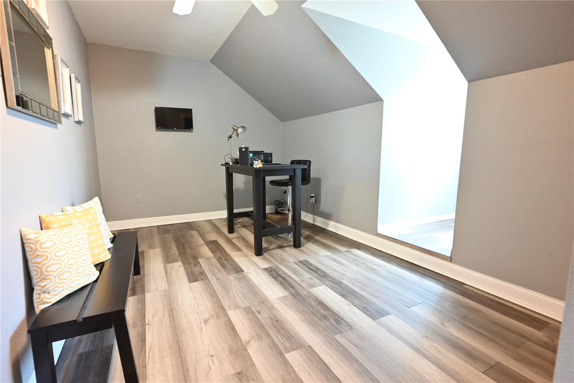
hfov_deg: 93.3
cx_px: 287
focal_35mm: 17
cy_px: 192
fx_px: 271
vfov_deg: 70.5
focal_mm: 17
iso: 800
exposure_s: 1/3
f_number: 9
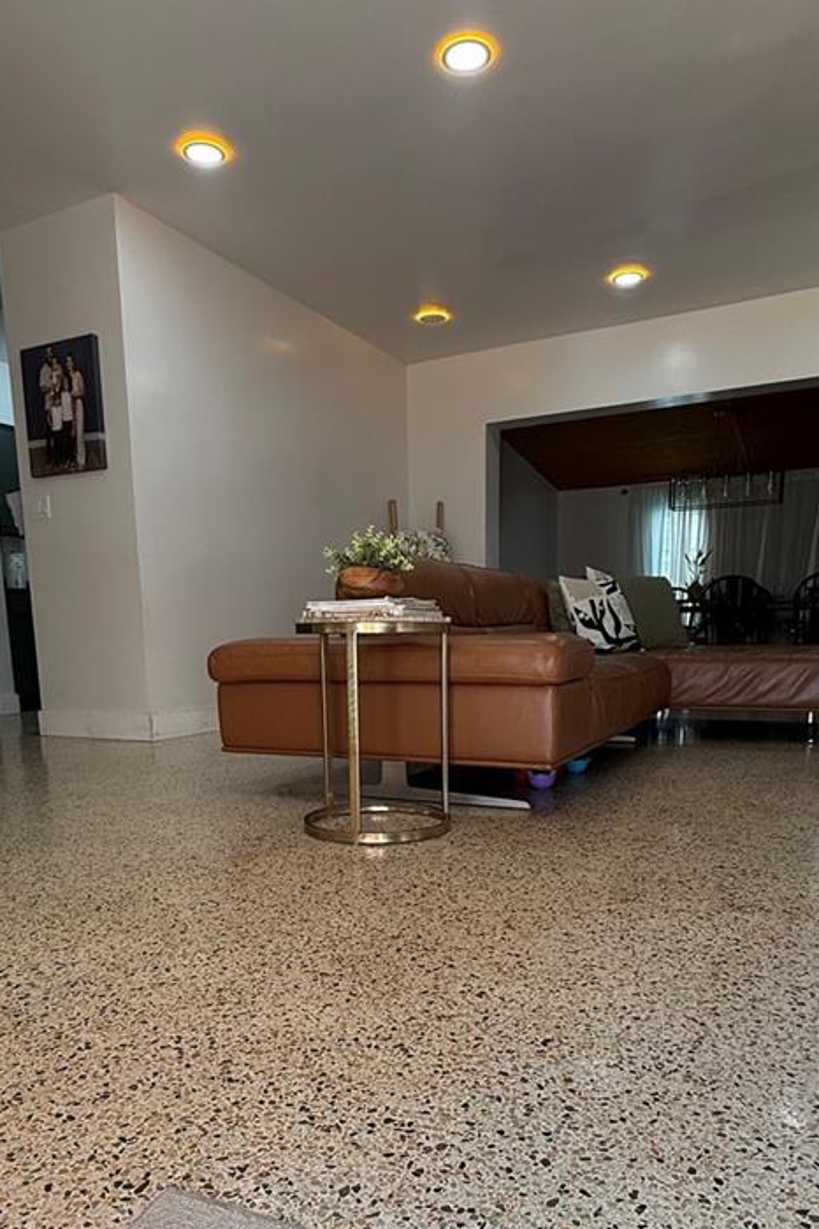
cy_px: 805
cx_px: 394
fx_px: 853
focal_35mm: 25
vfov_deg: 69.7
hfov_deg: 51.3
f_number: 2.2
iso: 80
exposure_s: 1/120
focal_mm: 2.22
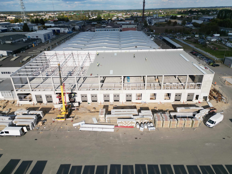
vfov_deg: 56.8
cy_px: 87
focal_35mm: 24
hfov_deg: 71.6
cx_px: 116
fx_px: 161
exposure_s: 1/5000
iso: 200
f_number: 1.7
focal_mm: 6.72
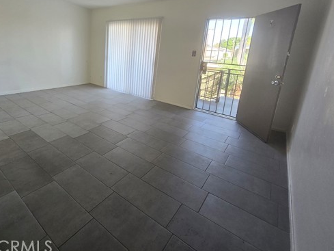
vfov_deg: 73.3
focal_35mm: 17
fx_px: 164
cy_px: 92
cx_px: 134
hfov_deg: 89.9
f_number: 2.2
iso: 80
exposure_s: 1/60
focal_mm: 2.2
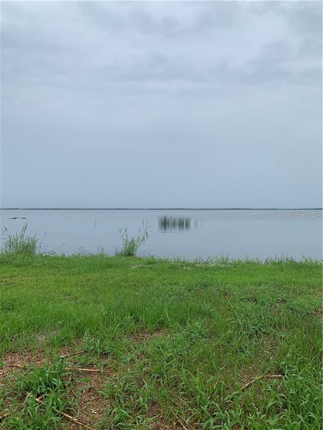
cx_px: 162
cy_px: 215
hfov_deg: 53.1
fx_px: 323
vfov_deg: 67.3
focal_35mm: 26
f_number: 1.8
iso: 25
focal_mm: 4.25
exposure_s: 1/1916
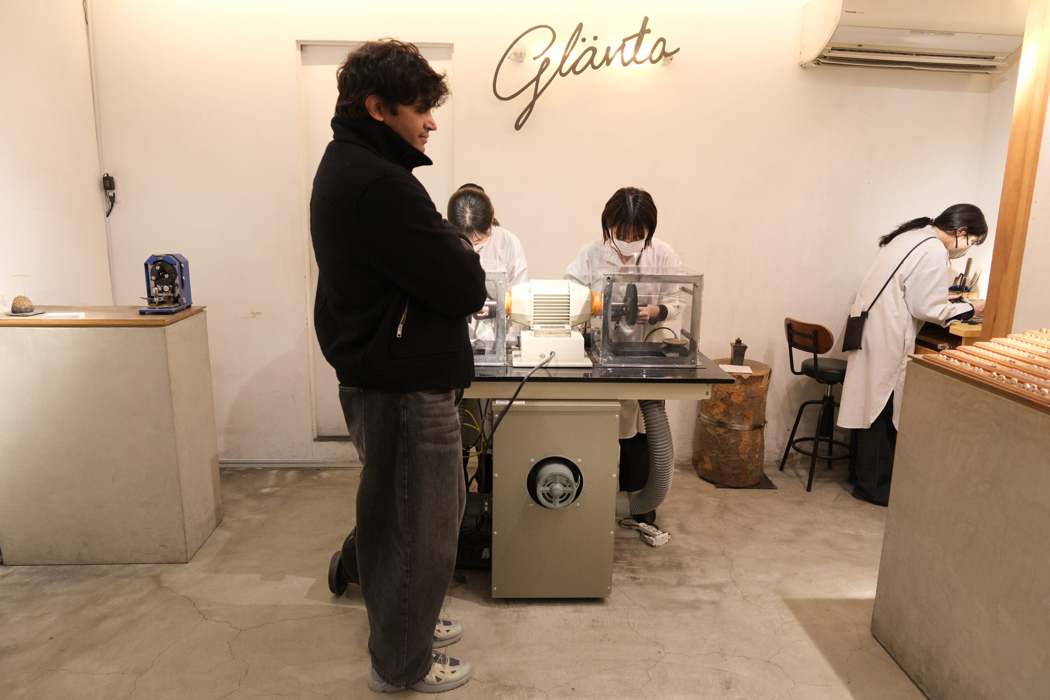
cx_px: 525
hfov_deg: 73.7
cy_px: 350
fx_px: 700
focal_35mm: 24
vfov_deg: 53.1
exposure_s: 1/100
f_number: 2.8
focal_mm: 16
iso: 1000
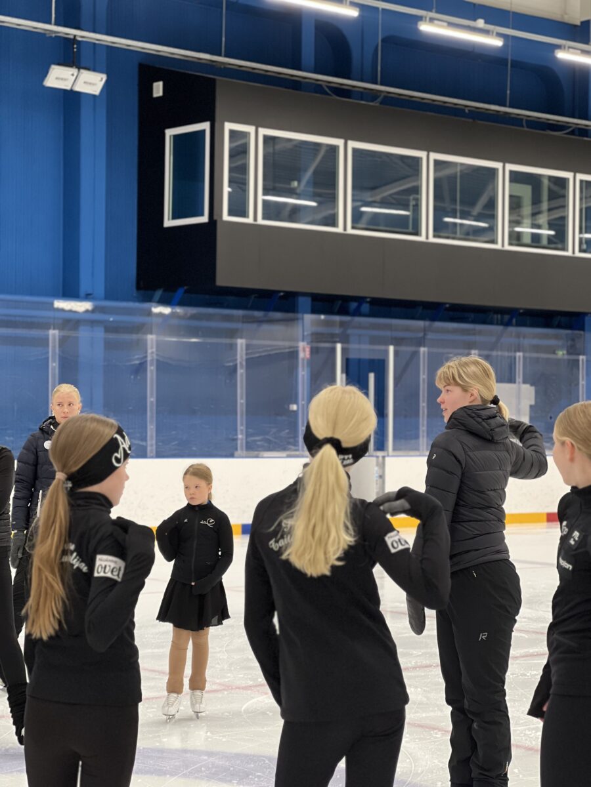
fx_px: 1753
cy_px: 394
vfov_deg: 25.3
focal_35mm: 77
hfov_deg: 19.1
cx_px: 296
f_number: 2.8
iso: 125
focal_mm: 9
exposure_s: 1/50
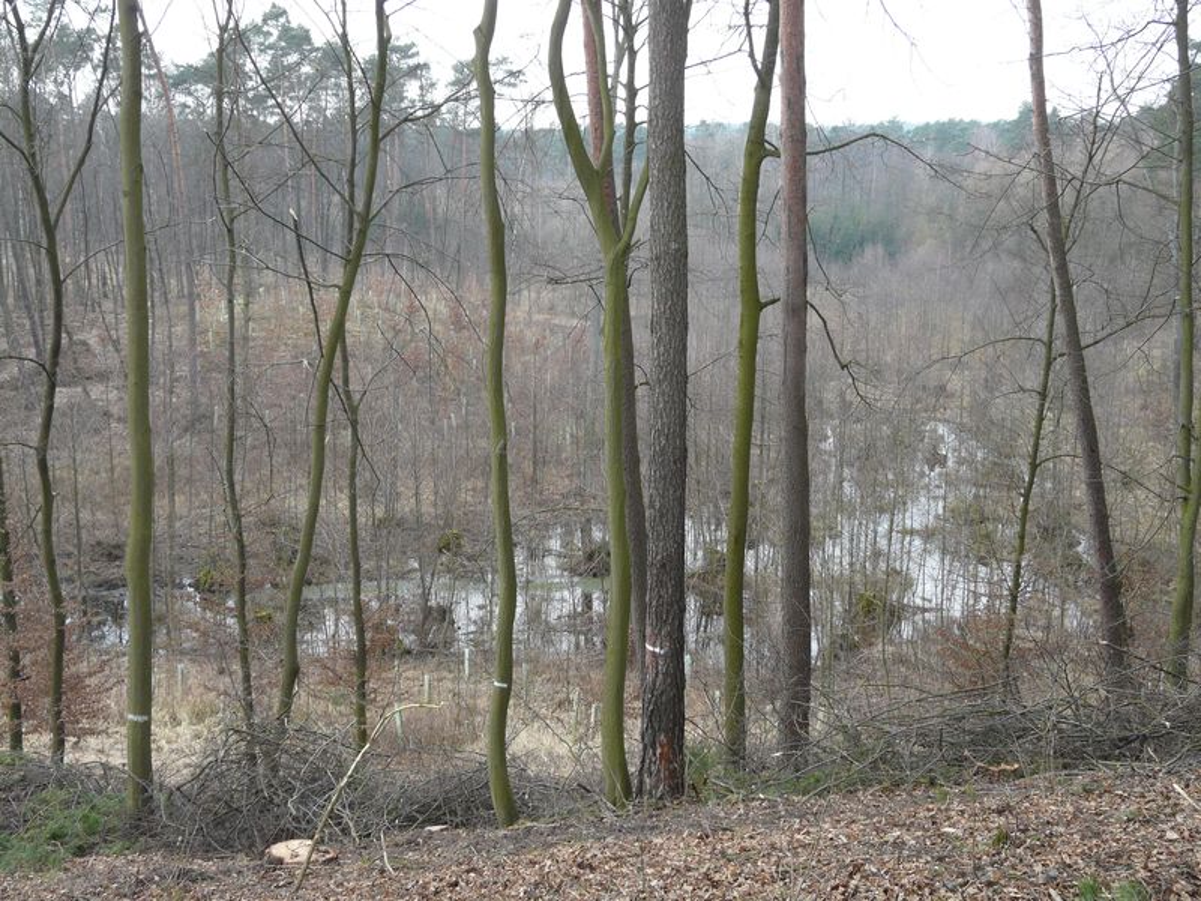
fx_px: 1318
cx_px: 600
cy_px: 450
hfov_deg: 49.0
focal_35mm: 38
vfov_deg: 37.7
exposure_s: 1/100
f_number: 3.2
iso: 100
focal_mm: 6.3
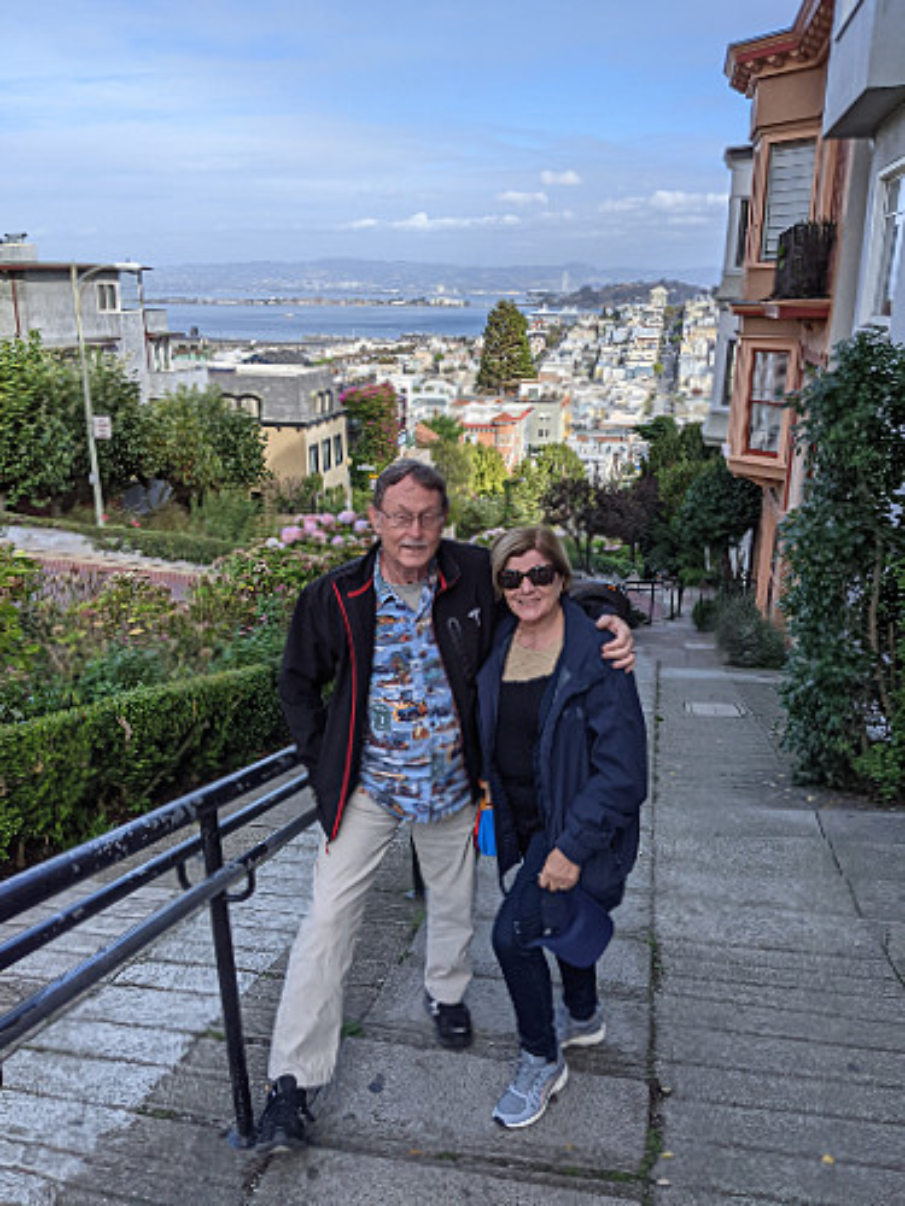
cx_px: 452
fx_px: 941
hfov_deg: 51.4
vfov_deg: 65.3
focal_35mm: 27
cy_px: 603
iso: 65
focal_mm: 4.4
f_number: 1.8
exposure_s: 1/2347
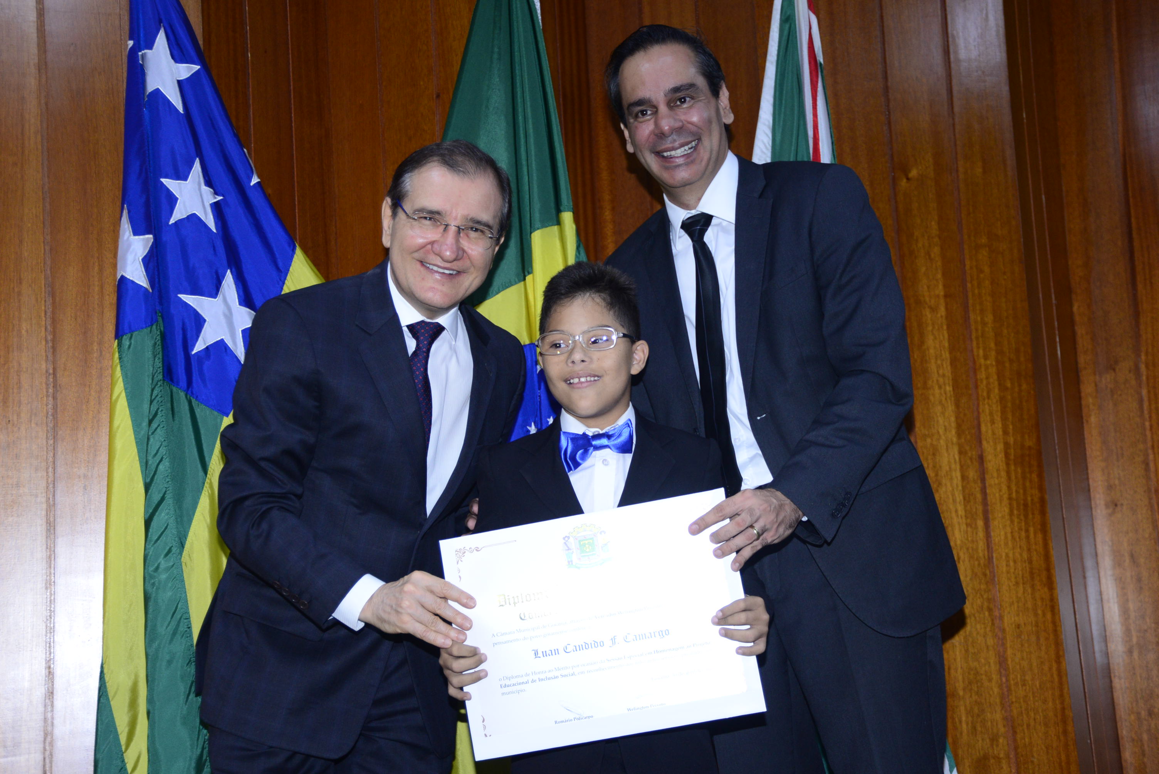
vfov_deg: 24.6
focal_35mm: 55
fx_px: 1771
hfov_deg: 36.2
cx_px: 580
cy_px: 387
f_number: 5
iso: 1600
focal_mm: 55
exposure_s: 1/125
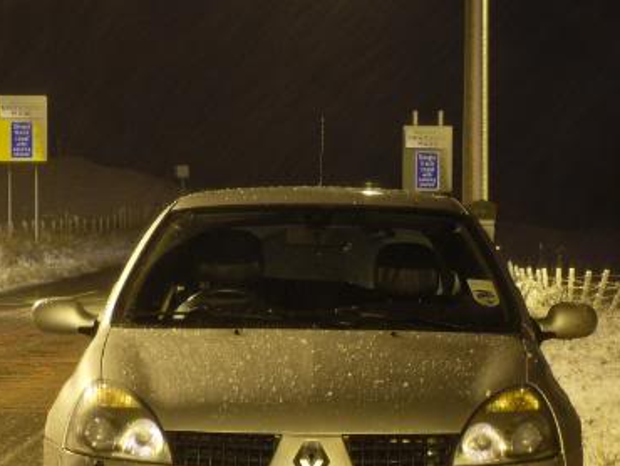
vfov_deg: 10.1
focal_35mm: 147
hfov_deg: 13.4
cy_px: 228
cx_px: 312
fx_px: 2635
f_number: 5.3
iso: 80
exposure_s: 4
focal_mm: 18.2
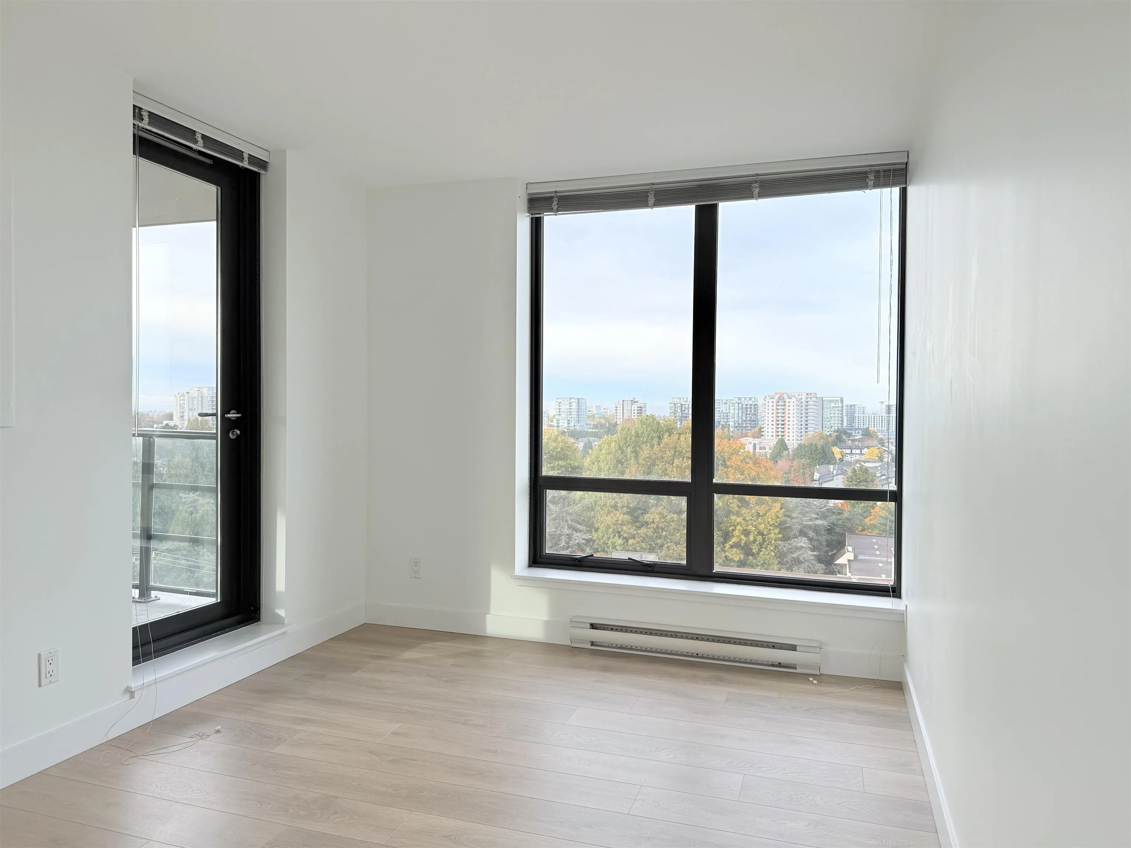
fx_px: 784
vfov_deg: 56.8
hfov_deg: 71.6
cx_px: 566
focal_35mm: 24
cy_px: 424
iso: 80
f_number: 1.78
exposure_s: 1/822
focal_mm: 6.76
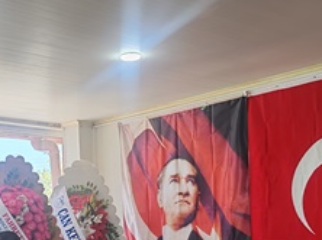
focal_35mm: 73
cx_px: 94
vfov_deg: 19.5
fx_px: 678
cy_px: 244
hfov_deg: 26.5
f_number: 1.9
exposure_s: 1/100
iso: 400
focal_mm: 6.12
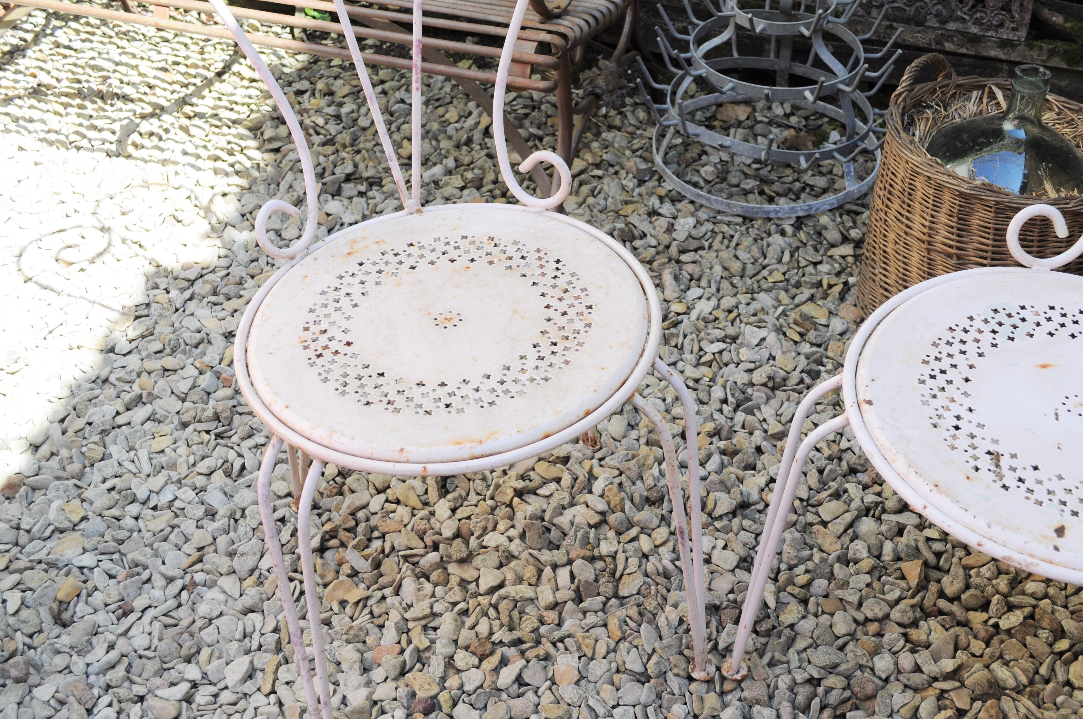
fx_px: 1262
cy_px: 361
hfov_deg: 46.4
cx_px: 576
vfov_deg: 31.8
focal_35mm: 42
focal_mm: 26
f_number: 6.3
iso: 200
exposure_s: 1/160
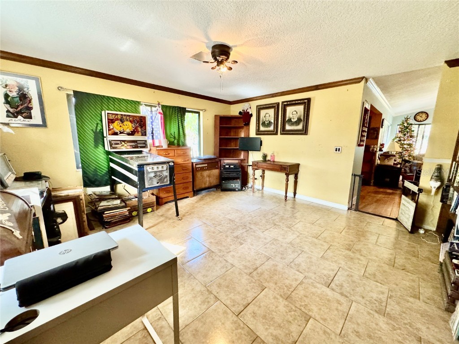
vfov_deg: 85.7
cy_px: 172
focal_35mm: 14
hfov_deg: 102.1
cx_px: 230
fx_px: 186
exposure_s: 1/60
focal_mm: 2.22
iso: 640
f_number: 2.2
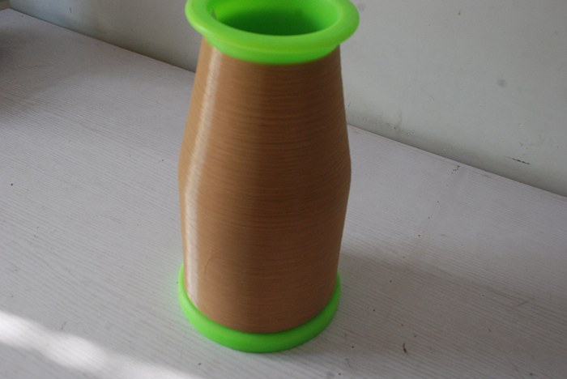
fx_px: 615
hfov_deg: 49.5
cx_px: 284
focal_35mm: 39
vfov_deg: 34.3
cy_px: 190
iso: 640
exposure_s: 1/80
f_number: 7.1
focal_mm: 26
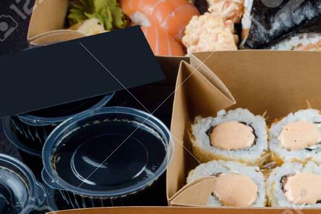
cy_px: 210
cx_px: 391
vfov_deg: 9.8
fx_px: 1233
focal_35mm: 138
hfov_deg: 14.3
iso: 160
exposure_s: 1/125
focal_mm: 35
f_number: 8
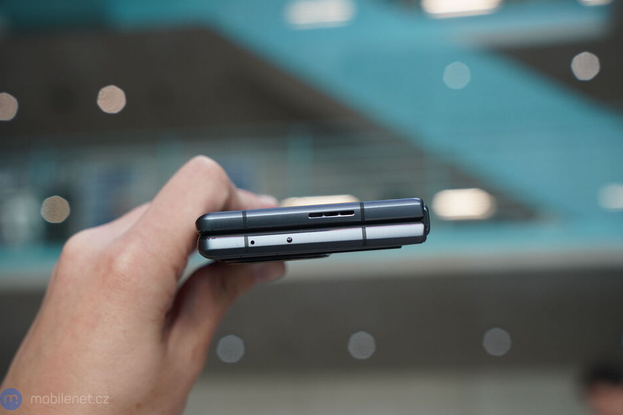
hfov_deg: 37.5
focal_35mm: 53
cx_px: 309
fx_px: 917
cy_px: 208
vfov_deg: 25.5
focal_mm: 52
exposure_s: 1/160
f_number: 5.6
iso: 2000
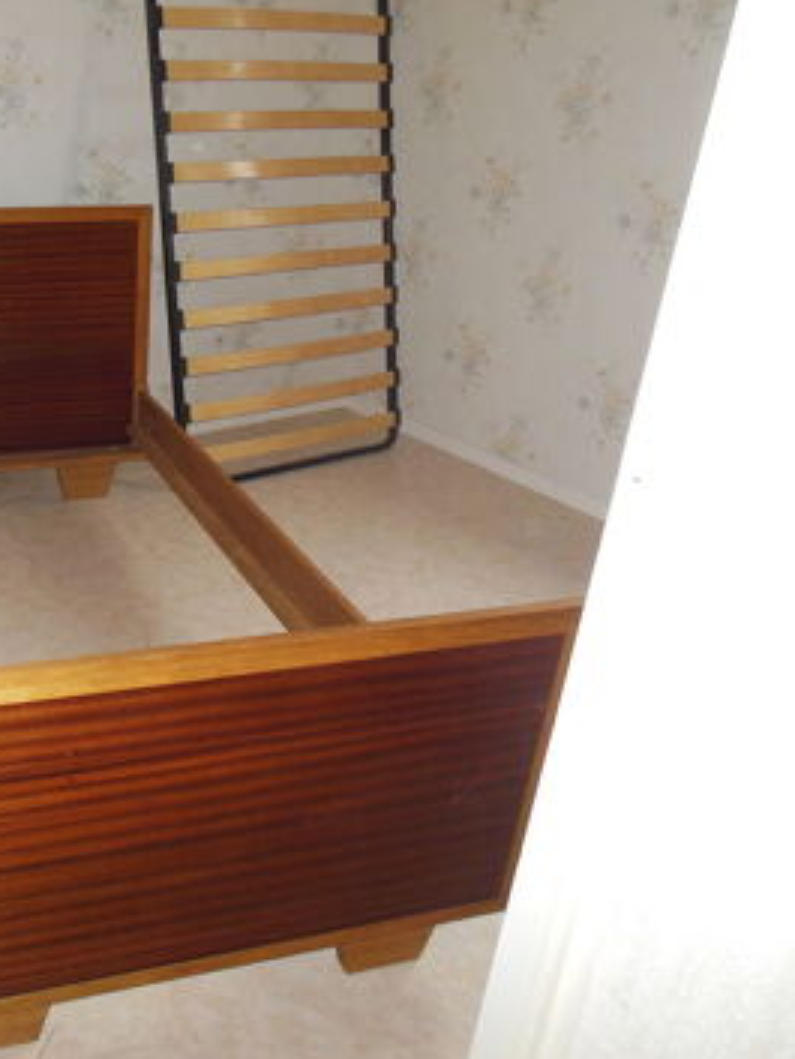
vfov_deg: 53.9
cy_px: 528
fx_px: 1041
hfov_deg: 39.6
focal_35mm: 34
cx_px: 126
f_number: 3.2
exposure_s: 1/25
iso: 200
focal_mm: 4.5
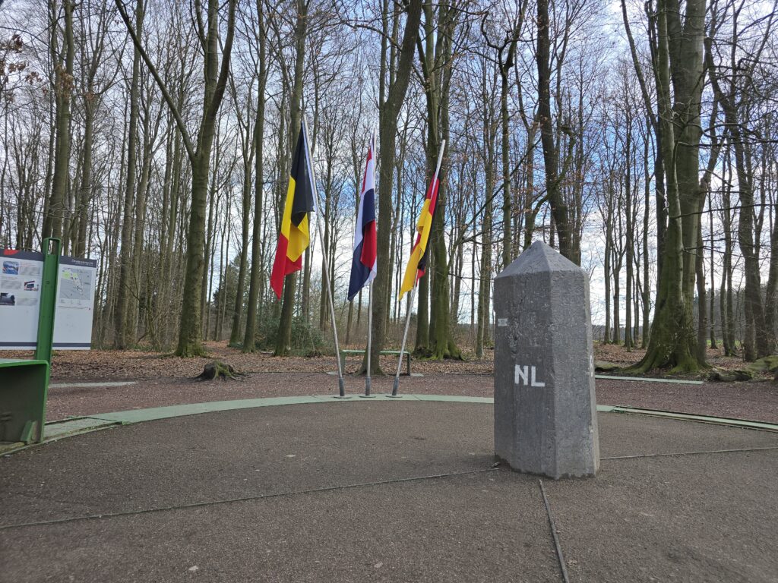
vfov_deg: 58.9
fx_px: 517
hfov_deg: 73.9
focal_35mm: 23
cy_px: 292
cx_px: 389
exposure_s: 1/180
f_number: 1.7
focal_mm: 6.3
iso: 16
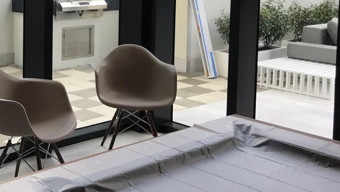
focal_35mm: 62
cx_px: 36
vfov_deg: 18.9
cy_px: -3
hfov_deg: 32.2
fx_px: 559
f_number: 1.8
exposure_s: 1/120
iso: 40
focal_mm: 3.99
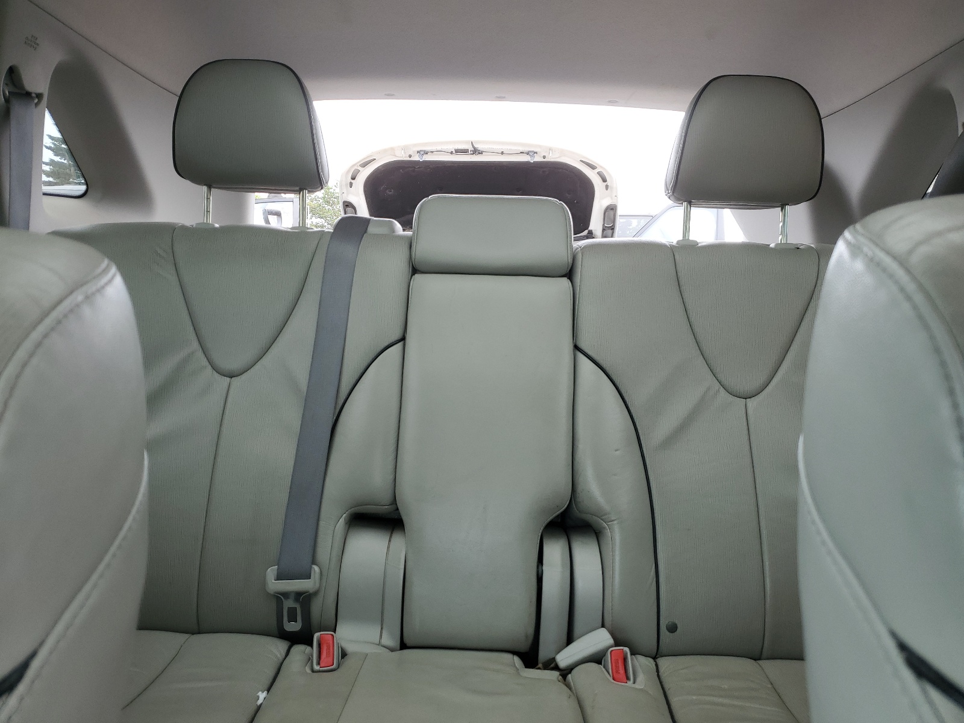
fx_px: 724
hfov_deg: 67.3
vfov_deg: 53.1
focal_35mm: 26
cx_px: 482
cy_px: 362
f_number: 1.5
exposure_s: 1/200
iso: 50
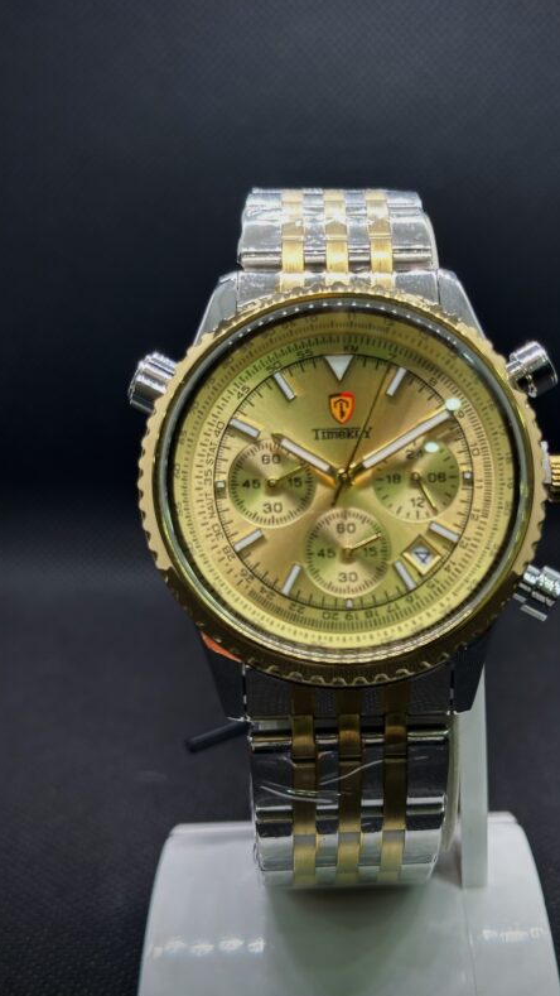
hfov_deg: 22.6
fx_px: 1399
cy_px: 500
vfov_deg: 39.2
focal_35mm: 53
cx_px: 371
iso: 64
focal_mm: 6.86
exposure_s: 1/101
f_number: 1.78
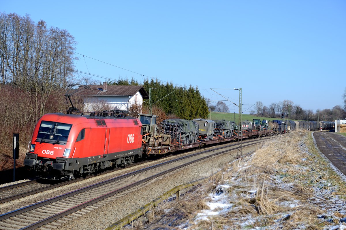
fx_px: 673
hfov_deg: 28.8
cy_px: 115
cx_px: 173
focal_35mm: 70
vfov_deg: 19.5
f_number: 4.5
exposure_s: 1/1600
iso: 200
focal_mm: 70
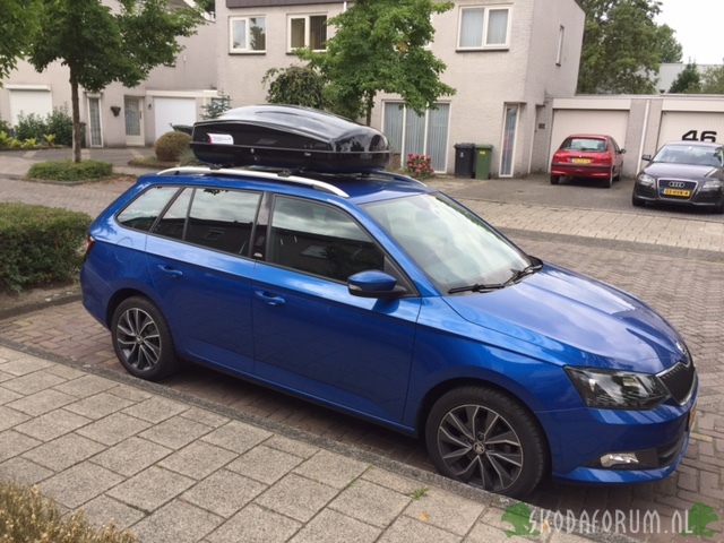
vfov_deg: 48.2
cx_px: 362
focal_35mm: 29
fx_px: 607
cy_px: 272
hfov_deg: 61.7
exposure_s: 1/590
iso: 32
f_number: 2.2
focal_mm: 4.15
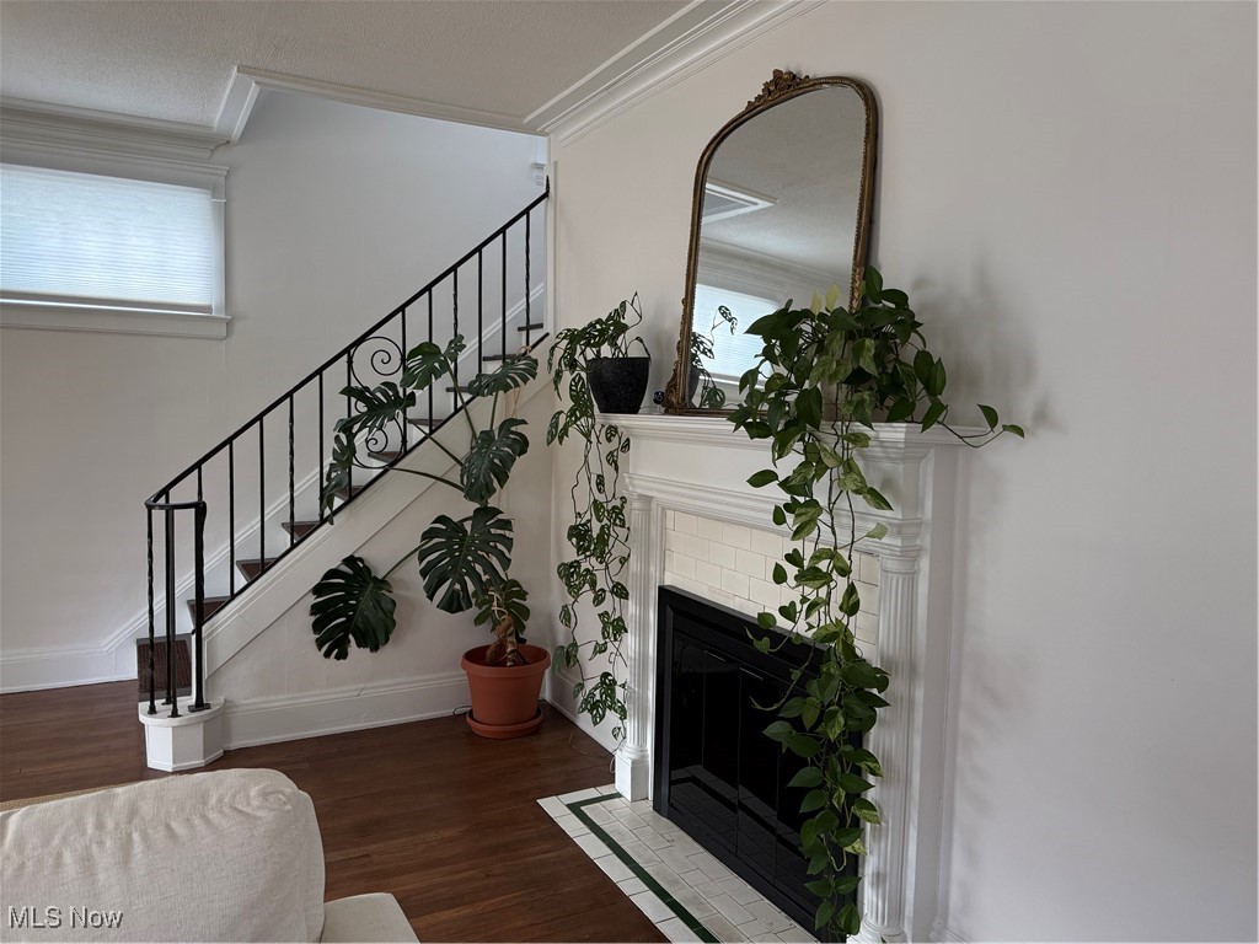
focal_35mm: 24
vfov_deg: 56.8
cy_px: 472
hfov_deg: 71.6
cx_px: 630
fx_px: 873
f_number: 1.78
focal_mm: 6.76
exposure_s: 1/86
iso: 200
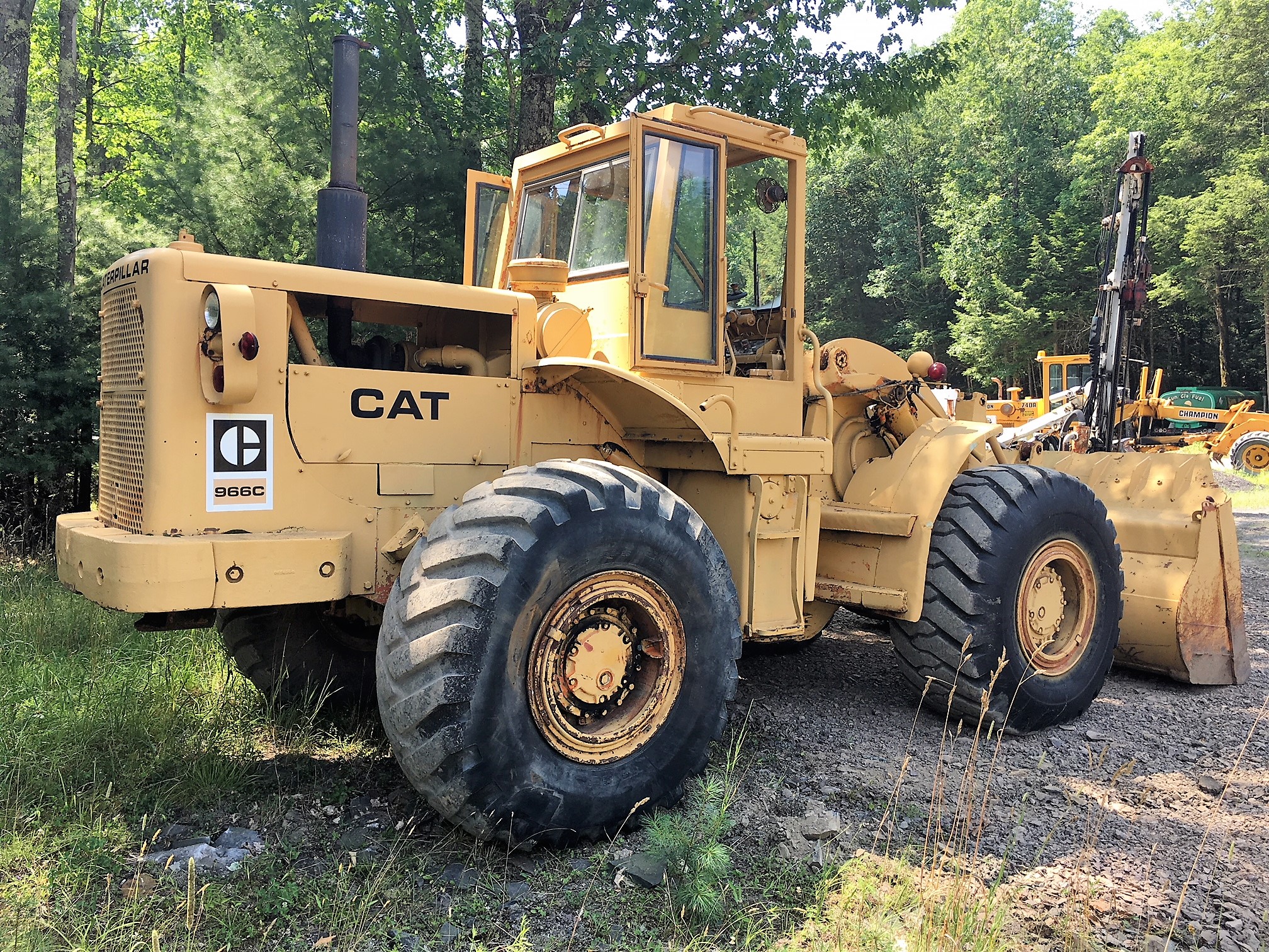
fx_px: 1063
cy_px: 476
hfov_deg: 61.7
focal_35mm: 29
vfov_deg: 48.2
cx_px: 634
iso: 25
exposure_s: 1/197
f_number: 2.2
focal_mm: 4.15
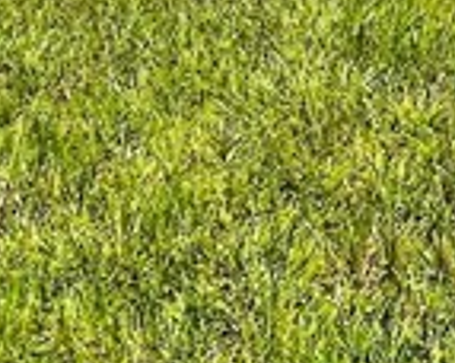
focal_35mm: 91
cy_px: -325
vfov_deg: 14.5
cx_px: 808
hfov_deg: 17.3
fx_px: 1224
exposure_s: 1/1980
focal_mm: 1.57
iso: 32
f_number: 1.8
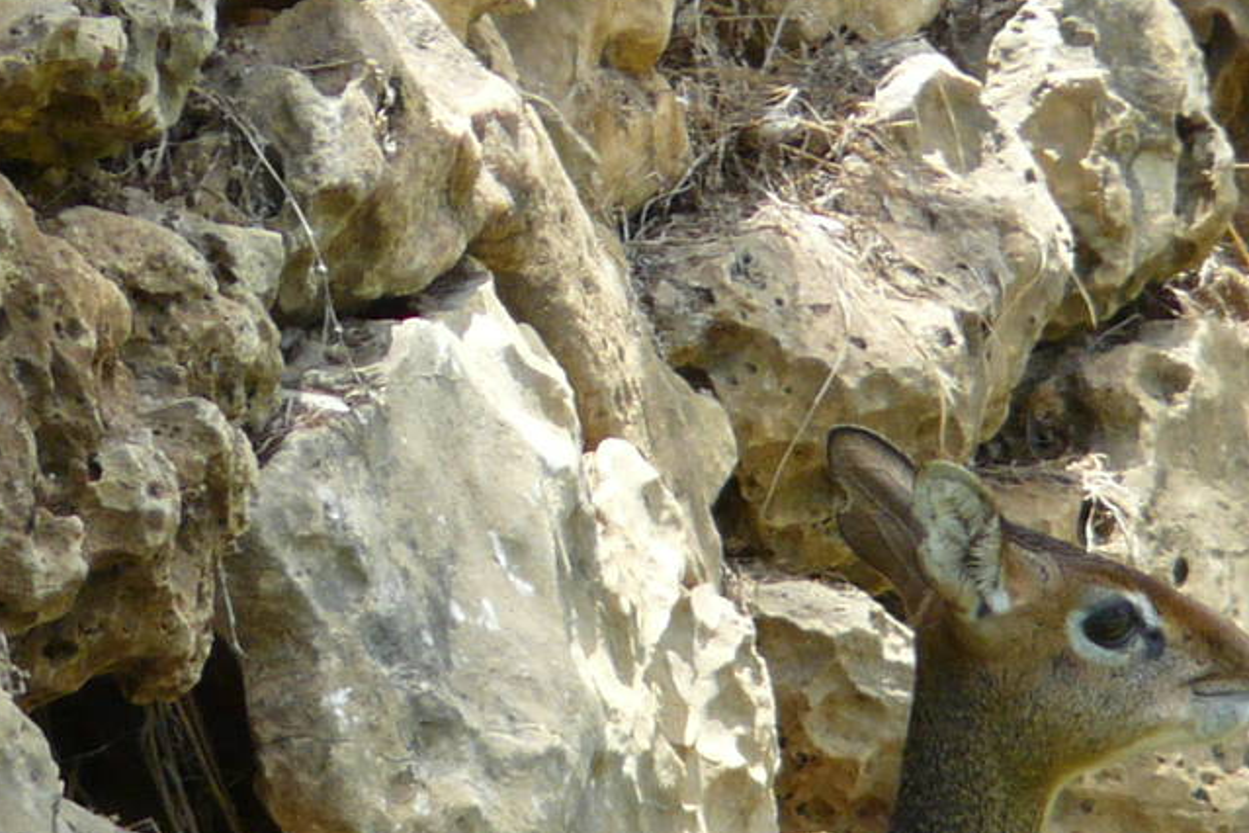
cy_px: 1081
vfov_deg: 0.9
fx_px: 53217
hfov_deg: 1.3
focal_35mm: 1534
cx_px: 688
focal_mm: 75.9
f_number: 4
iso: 100
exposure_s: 1/160
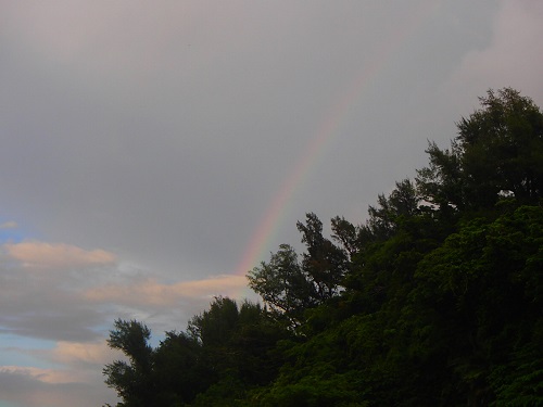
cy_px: 204
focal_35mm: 64
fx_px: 1004
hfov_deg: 30.3
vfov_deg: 22.9
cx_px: 272
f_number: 5.4
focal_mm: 11.43
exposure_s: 1/250
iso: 100
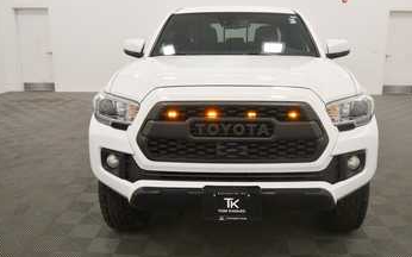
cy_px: 117
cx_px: 233
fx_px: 370
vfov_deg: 38.3
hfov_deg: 58.0
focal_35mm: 33
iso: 800
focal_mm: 19
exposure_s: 1/250
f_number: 5.6
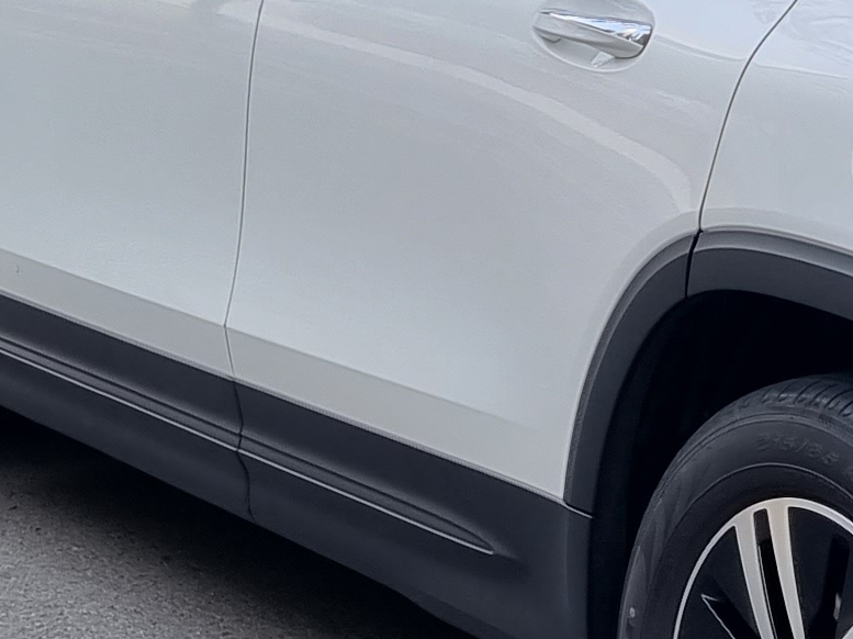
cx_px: 1051
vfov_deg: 10.9
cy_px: -31
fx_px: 3325
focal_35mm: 135
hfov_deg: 14.1
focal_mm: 5.4
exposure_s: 1/295
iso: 50
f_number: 1.8
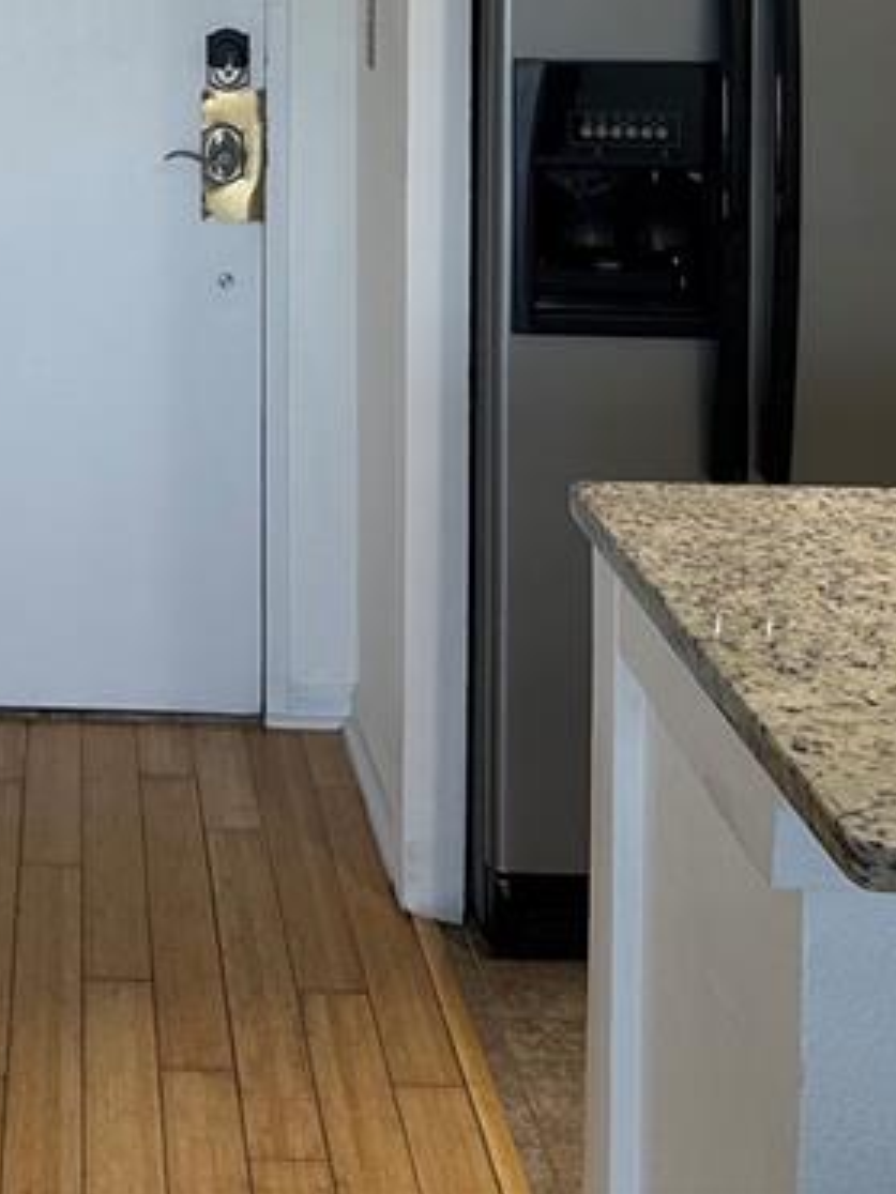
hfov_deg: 21.3
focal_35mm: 66
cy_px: -32
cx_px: -51
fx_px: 2278
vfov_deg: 27.5
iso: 125
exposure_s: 1/120
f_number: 1.78
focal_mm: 6.86
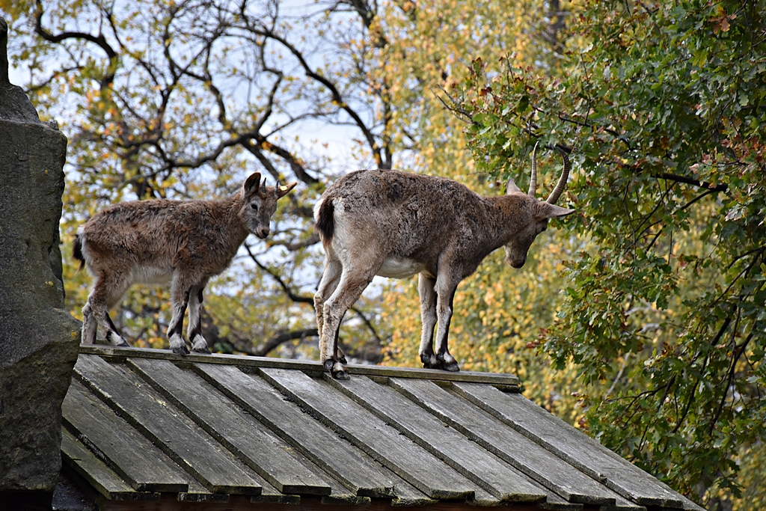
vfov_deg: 7.5
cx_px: 383
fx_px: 3894
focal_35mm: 183
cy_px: 256
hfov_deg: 11.2
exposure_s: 1/250
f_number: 5.6
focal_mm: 122
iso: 800
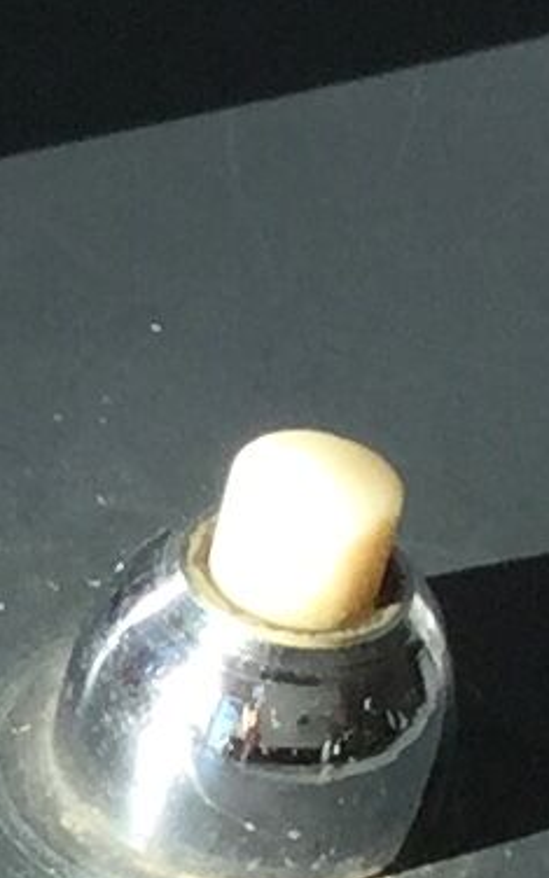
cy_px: 1301
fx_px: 6823
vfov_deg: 7.3
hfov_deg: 4.5
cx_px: -974
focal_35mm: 285
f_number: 2.4
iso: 25
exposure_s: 1/248
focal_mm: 3.3
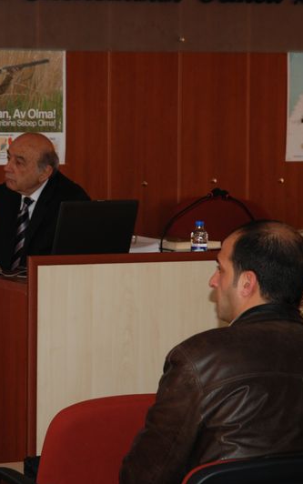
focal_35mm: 161
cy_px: 242
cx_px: 32
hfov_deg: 8.1
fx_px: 2125
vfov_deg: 13.0
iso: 400
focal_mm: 70
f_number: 4.5
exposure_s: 1/60
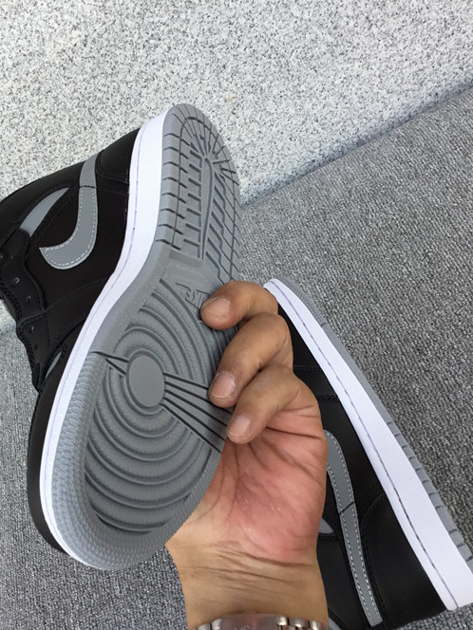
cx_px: 113
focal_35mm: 42
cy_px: 318
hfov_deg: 33.6
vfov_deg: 44.8
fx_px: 765
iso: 40
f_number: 2.4
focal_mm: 3.3
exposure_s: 1/100
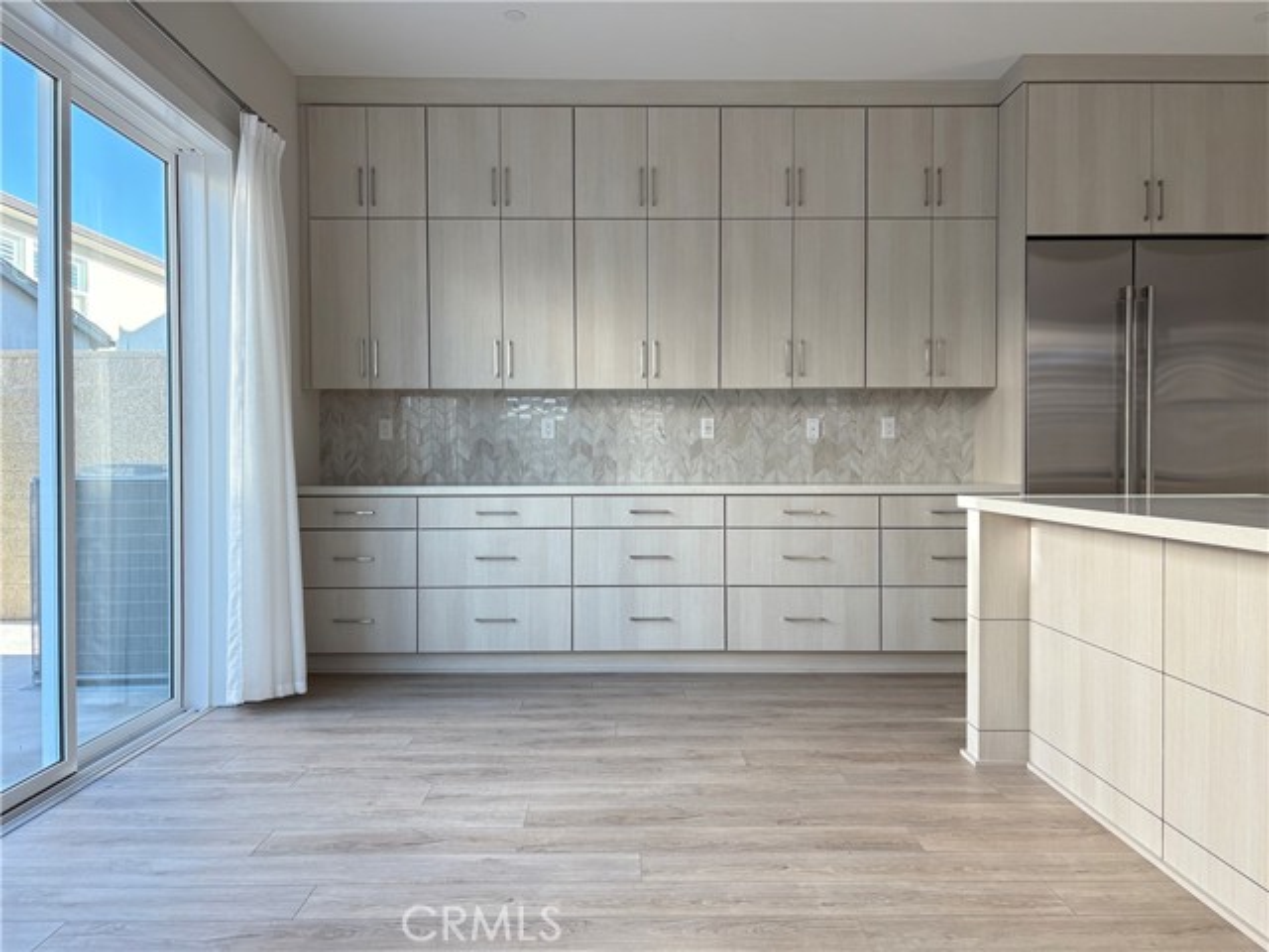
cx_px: 634
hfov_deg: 67.3
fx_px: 953
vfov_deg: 53.1
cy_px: 476
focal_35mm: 26
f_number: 1.6
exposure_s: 1/148
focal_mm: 5.96
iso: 64
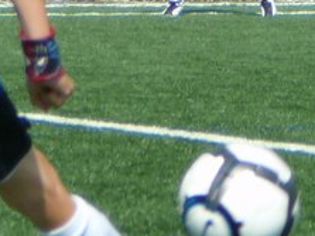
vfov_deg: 2.2
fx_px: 6039
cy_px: 31
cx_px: 270
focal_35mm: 664
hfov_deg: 3.0
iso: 80
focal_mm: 22
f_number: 4
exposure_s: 1/640
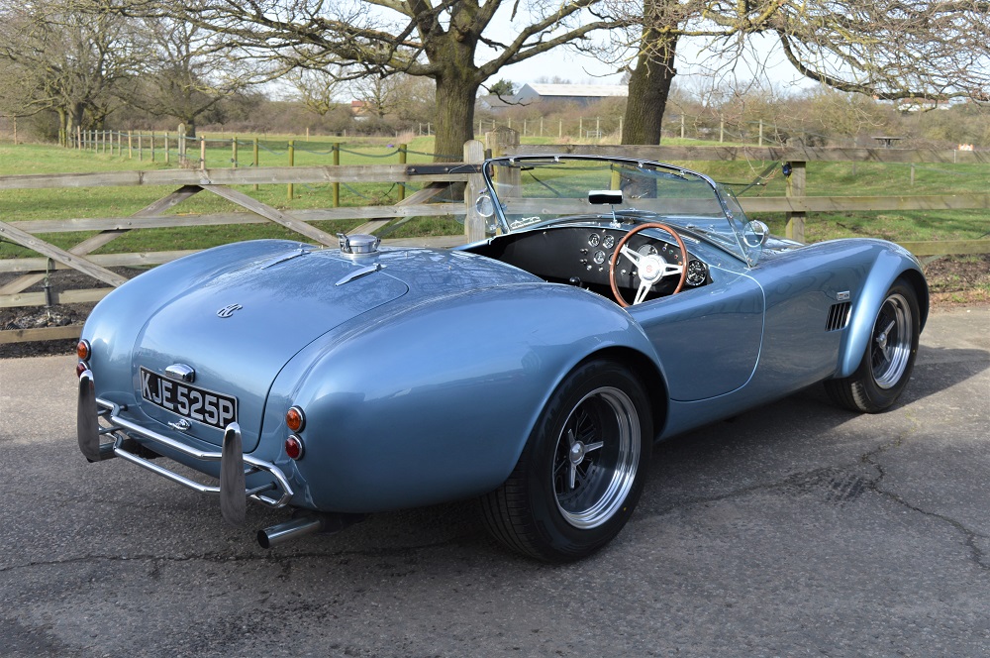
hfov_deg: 49.6
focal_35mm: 39
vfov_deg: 34.1
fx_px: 1071
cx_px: 495
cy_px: 329
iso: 100
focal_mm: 26
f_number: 6.3
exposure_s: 1/160
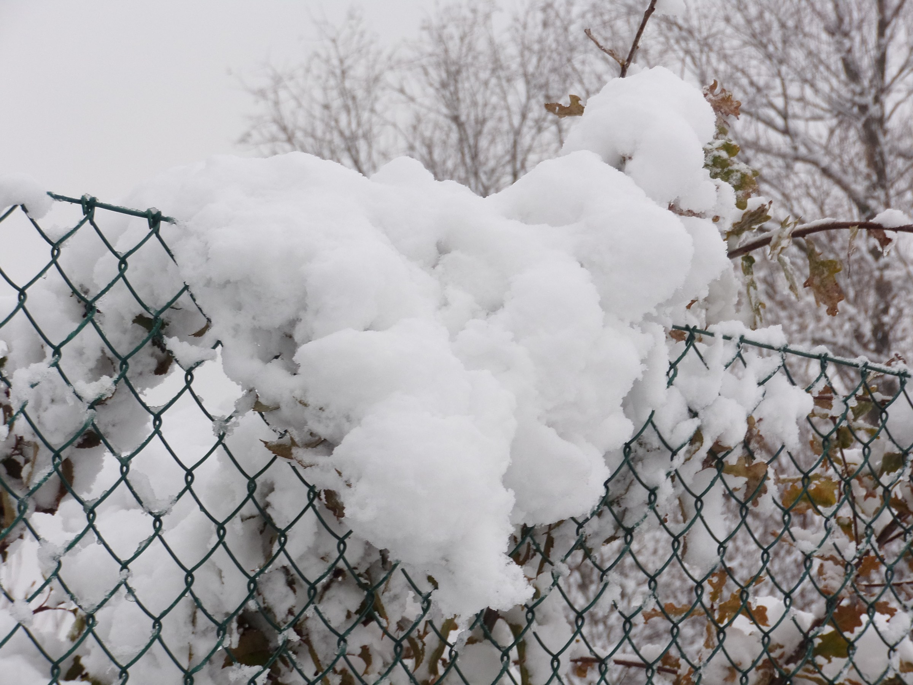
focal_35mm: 138
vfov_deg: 10.7
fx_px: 3640
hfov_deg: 14.3
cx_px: 456
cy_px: 342
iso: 80
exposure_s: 1/45
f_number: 4.9
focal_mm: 24.8
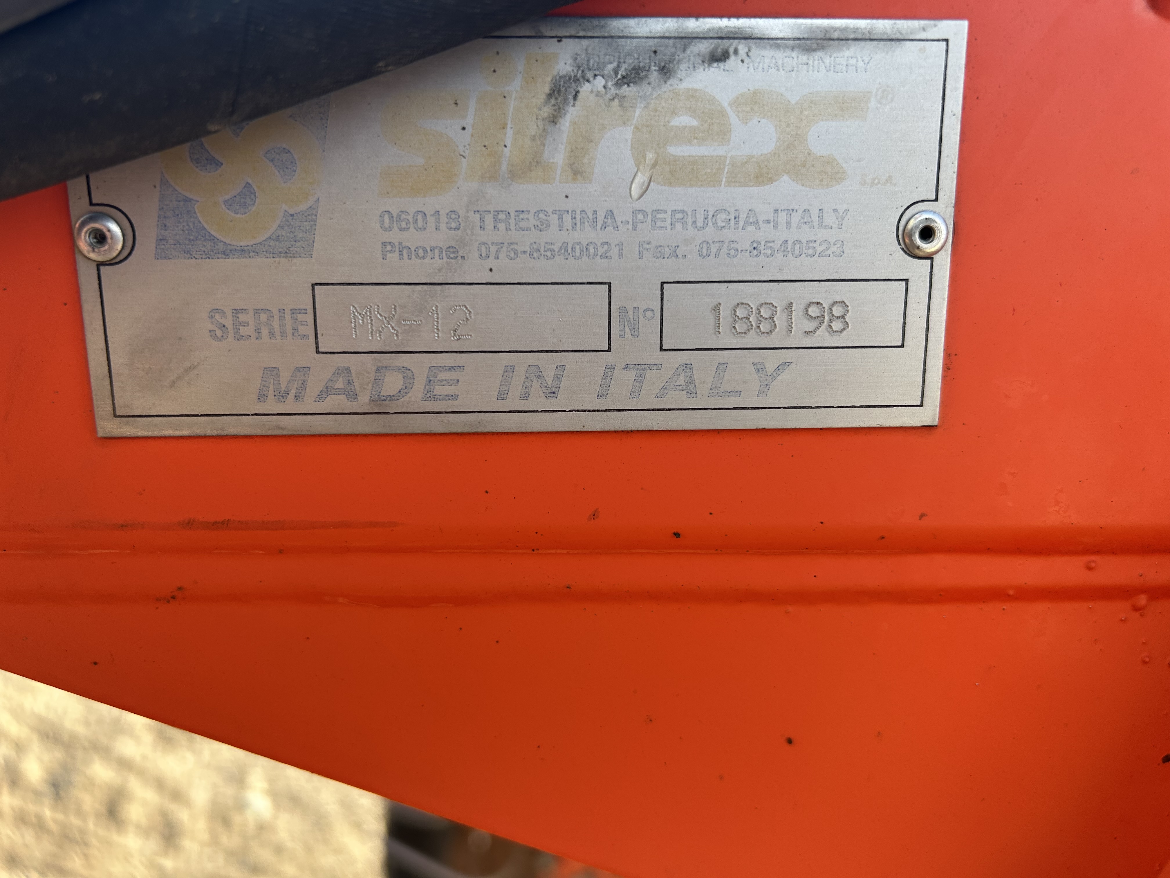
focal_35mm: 26
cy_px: 439
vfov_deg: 53.1
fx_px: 879
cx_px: 585
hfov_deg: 67.3
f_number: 1.5
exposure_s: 1/471
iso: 50
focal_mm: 5.7
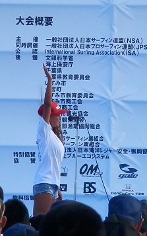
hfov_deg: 3.1
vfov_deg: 4.9
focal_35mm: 430
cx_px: 96
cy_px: 118
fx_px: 2757
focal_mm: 53.9
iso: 1000
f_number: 18.5
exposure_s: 1/200
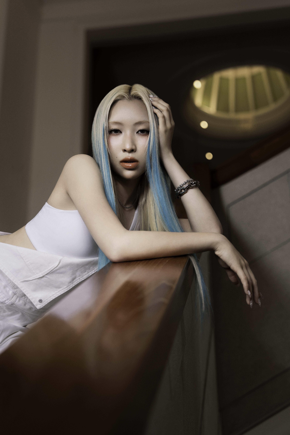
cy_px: 218
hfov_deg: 25.5
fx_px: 640
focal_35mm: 53
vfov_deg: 37.5
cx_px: 145
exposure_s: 1/100
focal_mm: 53
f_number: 2.8
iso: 640
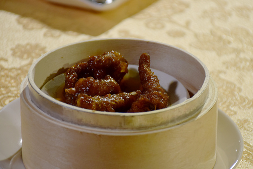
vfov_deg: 6.1
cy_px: 80
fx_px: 1582
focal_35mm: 225
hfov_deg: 9.1
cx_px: 143
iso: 400
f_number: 5.6
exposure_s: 1/30
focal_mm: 130
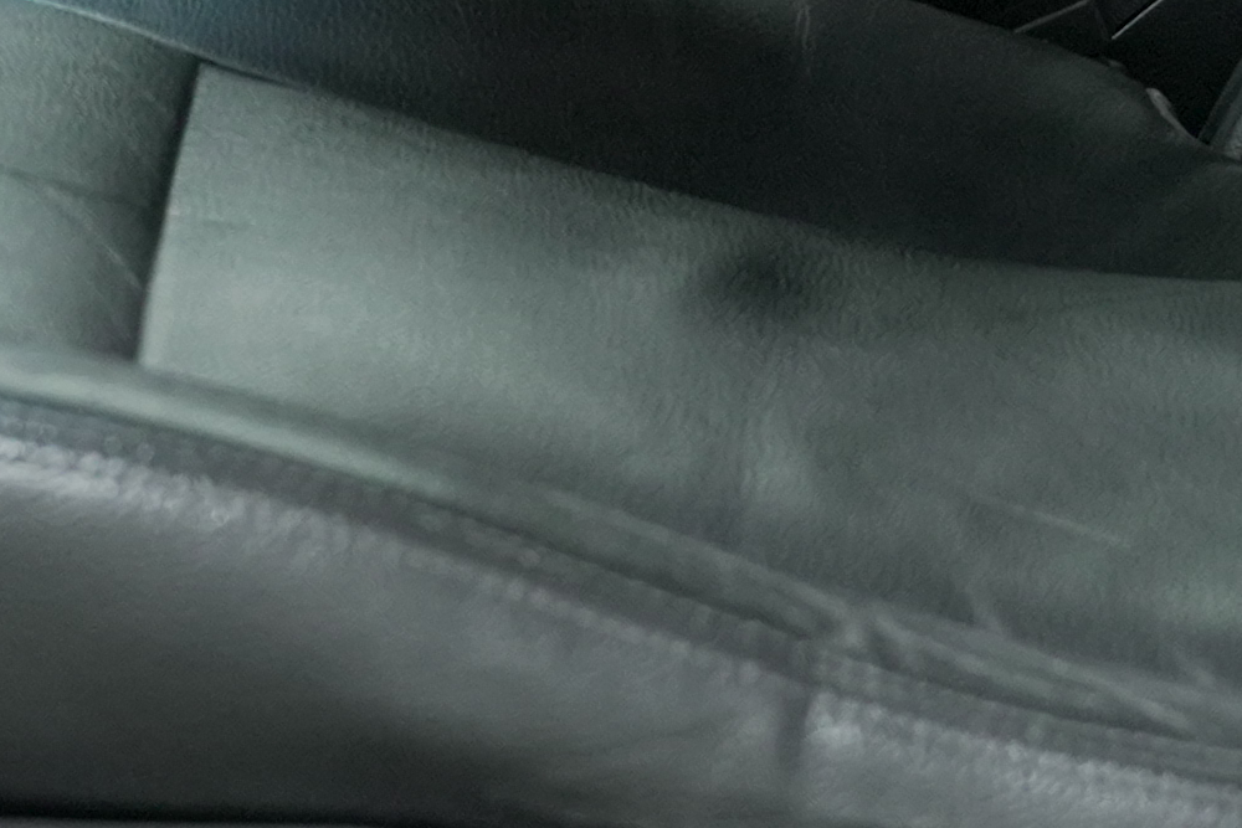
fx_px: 5734
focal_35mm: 166
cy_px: -614
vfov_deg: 8.0
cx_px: 277
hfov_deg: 12.3
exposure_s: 1/160
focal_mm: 27.7
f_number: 3.2
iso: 3200
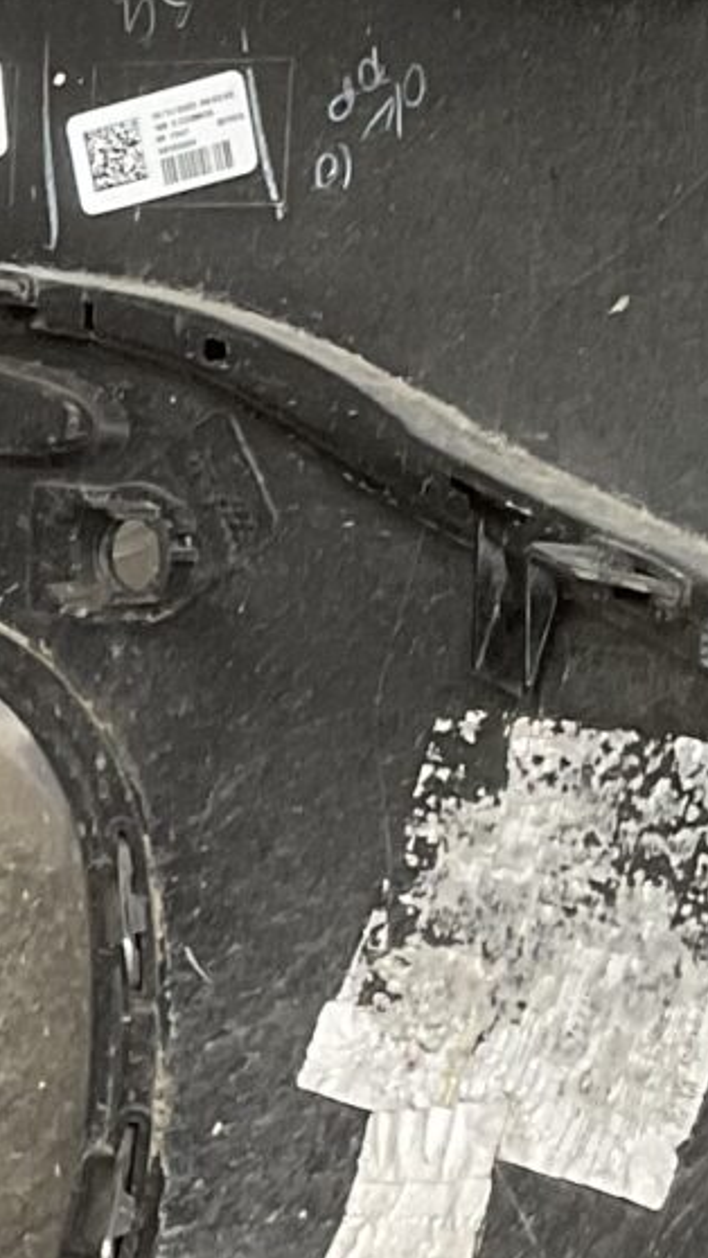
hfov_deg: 7.9
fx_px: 4838
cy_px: 347
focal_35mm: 145
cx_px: -796
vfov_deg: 14.8
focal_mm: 3
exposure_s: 1/120
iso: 50
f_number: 1.8
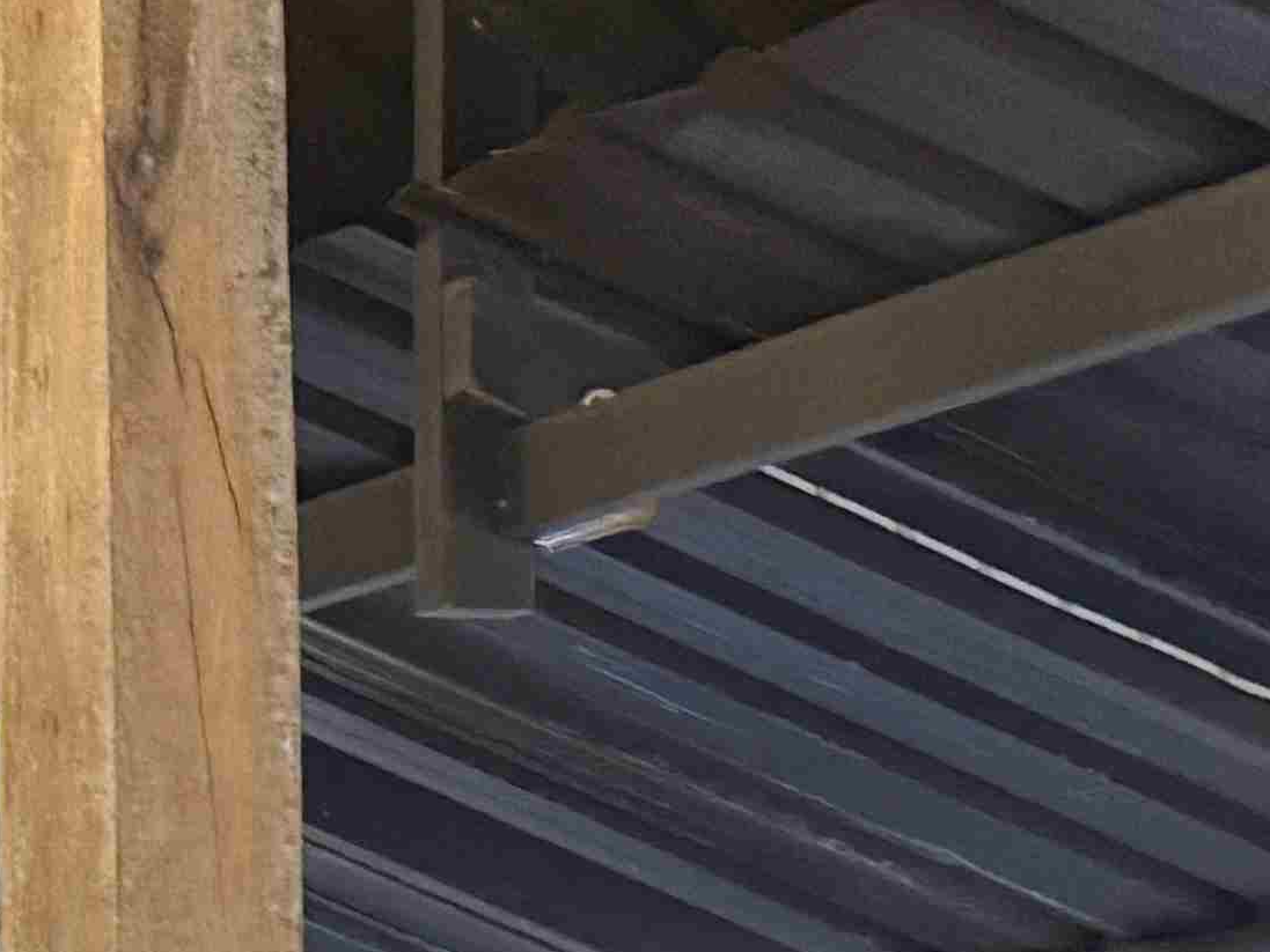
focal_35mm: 125
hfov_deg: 12.0
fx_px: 4587
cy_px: 1606
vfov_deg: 11.2
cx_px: -1980
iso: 500
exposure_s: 1/50
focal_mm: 6.76
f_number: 1.78
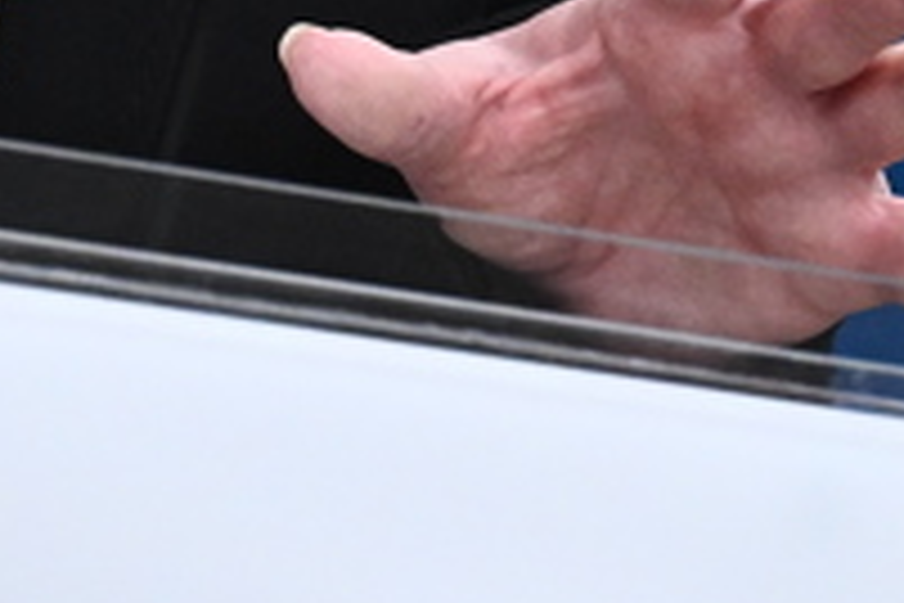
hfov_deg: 1.6
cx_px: -702
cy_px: -898
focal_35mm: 1318
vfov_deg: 1.0
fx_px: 33094
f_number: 5
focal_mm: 195
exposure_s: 1/500
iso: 2500
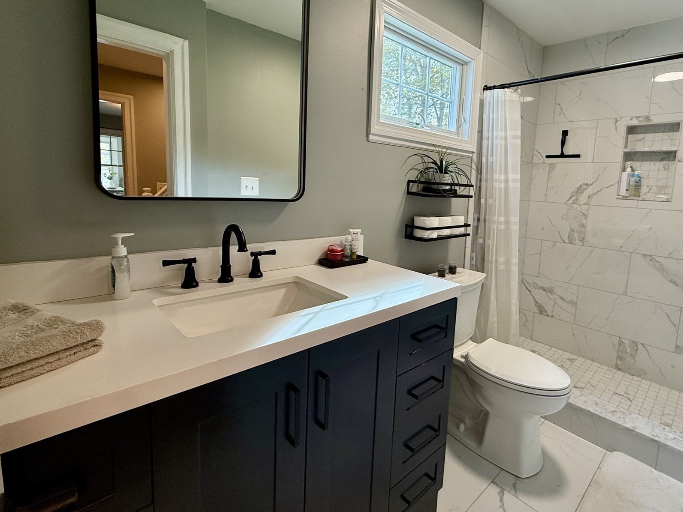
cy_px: 226
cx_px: 397
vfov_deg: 71.3
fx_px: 355
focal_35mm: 18
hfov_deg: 87.0
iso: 125
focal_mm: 2.22
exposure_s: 1/120
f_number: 2.2
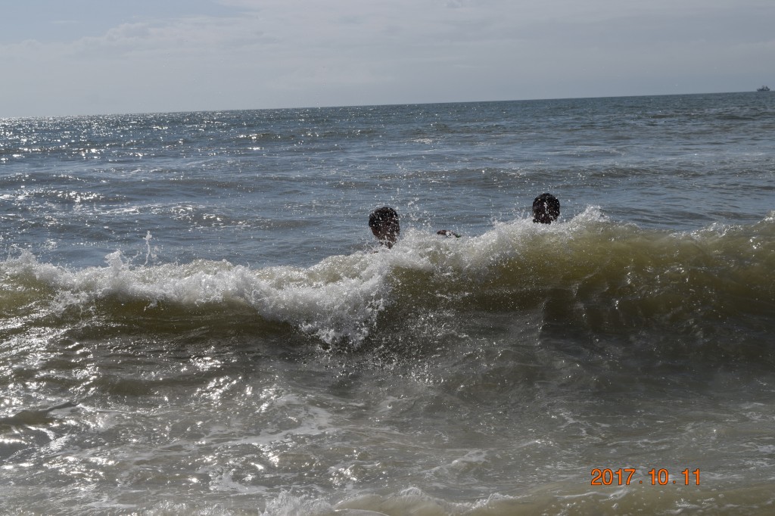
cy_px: 258
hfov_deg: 27.0
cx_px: 388
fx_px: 1614
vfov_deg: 18.2
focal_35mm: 75
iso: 200
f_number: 14
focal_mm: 50
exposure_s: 1/800
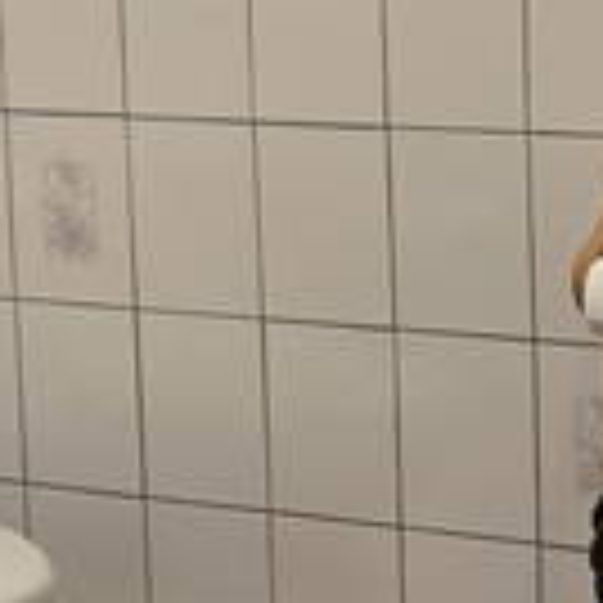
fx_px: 2365
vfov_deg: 14.5
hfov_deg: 14.4
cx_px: 531
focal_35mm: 120
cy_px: 180
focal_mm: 5.4
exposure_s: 1/120
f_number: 1.8
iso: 250
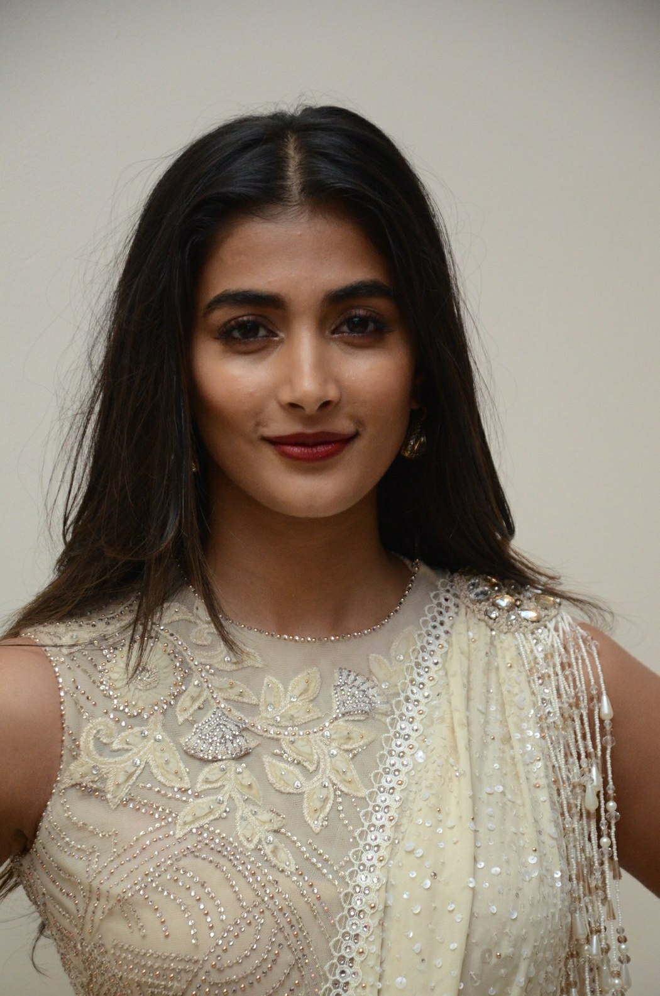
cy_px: 498
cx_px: 330
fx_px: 3729
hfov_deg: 10.1
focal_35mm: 135
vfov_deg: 15.2
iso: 2000
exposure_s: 1/125
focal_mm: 90
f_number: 6.3
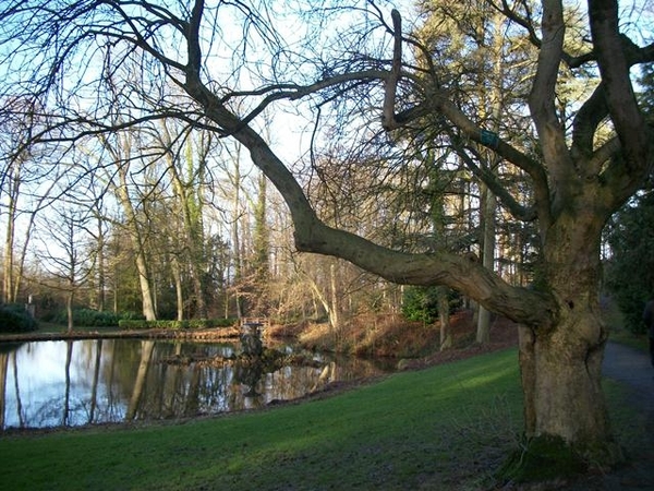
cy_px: 246
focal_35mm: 32
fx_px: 605
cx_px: 327
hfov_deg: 56.8
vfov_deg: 44.2
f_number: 2.9
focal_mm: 5.7
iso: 80
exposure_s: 1/125
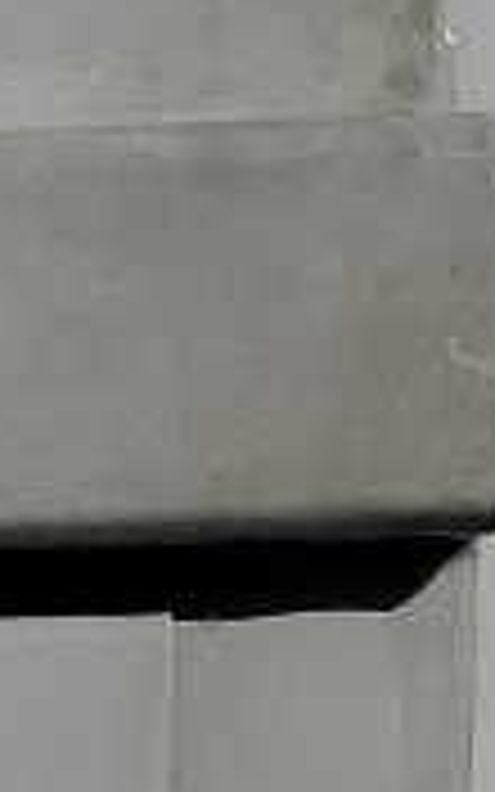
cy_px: 2606
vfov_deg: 7.2
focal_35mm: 250
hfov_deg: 4.8
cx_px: -1386
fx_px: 5396
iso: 52
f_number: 1.5
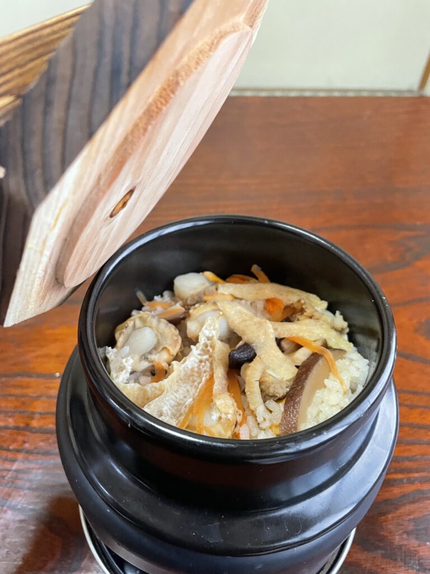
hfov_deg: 53.1
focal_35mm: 26
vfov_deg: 67.3
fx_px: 431
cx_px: 215
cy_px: 287
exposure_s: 1/33
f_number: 1.6
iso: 500
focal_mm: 4.2
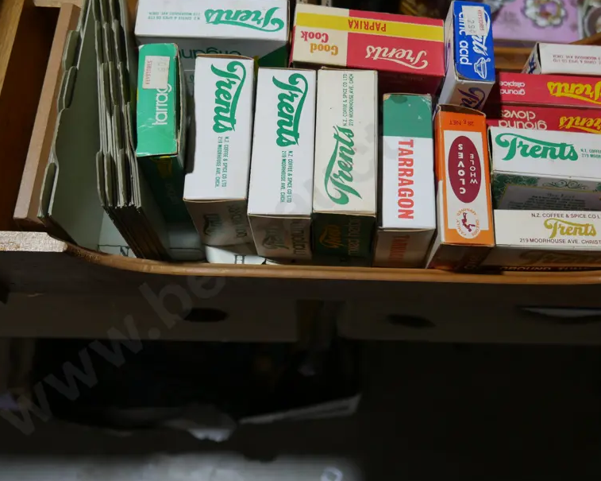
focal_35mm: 37
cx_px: 332
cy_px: 183
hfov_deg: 49.0
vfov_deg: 39.9
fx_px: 658
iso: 200
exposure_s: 1/125
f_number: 3.5
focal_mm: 14
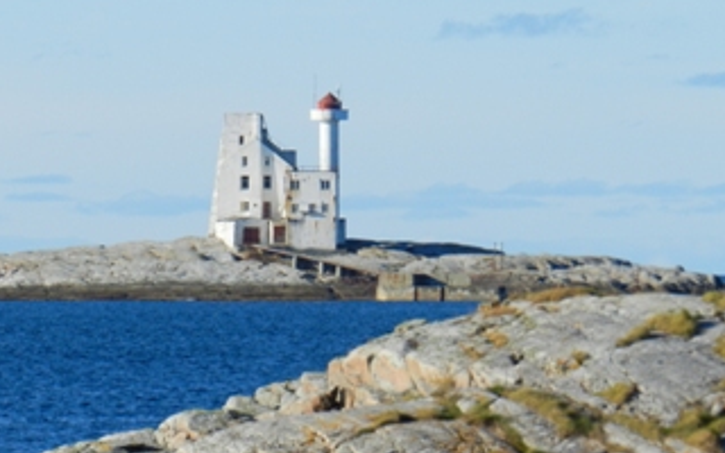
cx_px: 276
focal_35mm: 534
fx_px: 10551
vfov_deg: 2.5
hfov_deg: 3.9
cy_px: 165
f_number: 5.6
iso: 160
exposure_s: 1/800
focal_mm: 71.7
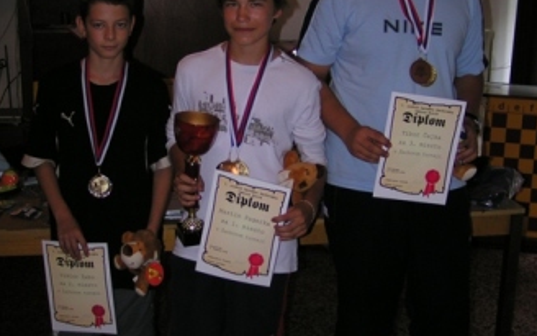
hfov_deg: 36.9
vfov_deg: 23.6
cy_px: 166
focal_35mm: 55
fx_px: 805
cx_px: 270
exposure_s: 1/40
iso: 50
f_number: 2.8
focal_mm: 5.8
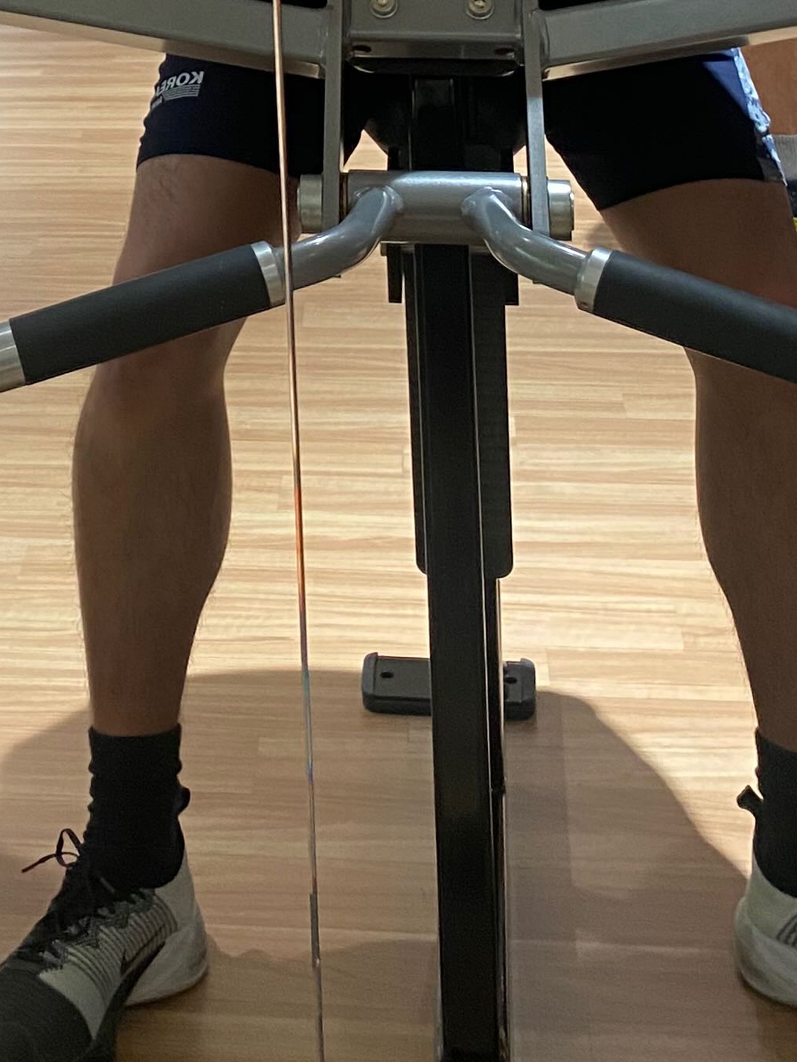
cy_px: -237
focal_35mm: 77
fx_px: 2363
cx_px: 89
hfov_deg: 18.8
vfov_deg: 23.1
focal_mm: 4.25
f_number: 1.8
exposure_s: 1/60
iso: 250
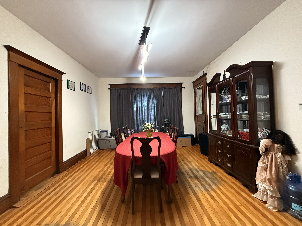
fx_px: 122
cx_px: 151
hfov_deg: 102.1
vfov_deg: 85.7
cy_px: 113
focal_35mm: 14
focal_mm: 2.22
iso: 1000
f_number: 2.2
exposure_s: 1/60
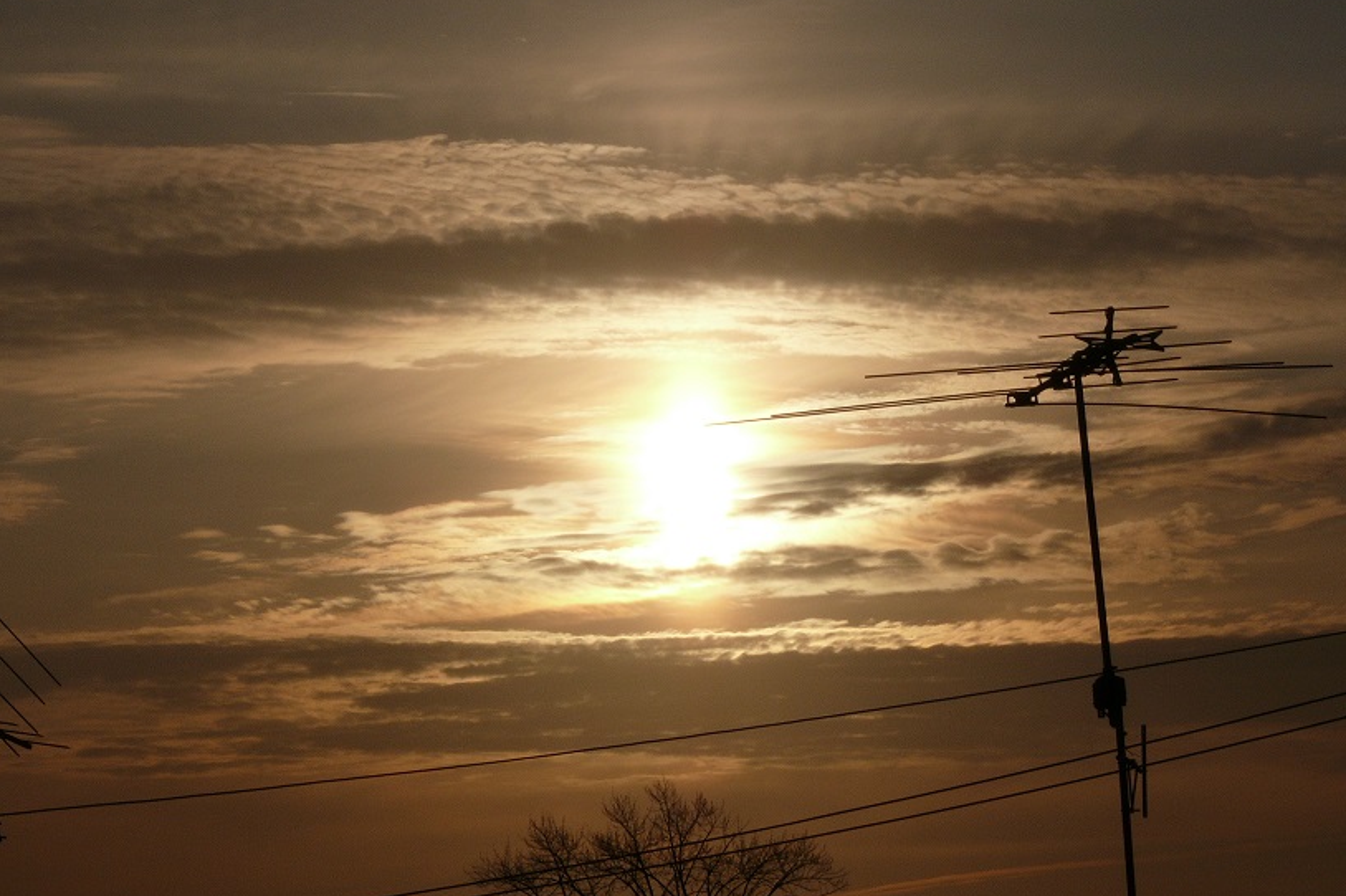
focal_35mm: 170
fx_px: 6353
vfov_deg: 8.1
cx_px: 673
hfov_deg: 12.1
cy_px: 484
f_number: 11
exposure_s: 1/2000
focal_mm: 30.9
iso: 100
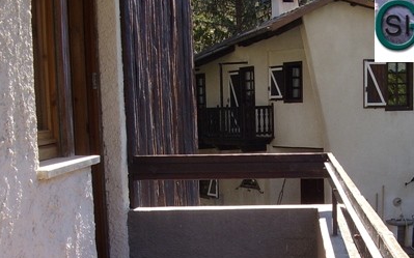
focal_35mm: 51
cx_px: 248
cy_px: 222
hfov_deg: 39.4
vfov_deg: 24.7
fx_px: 575
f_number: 4.1
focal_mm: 5.8
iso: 71
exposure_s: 1/210
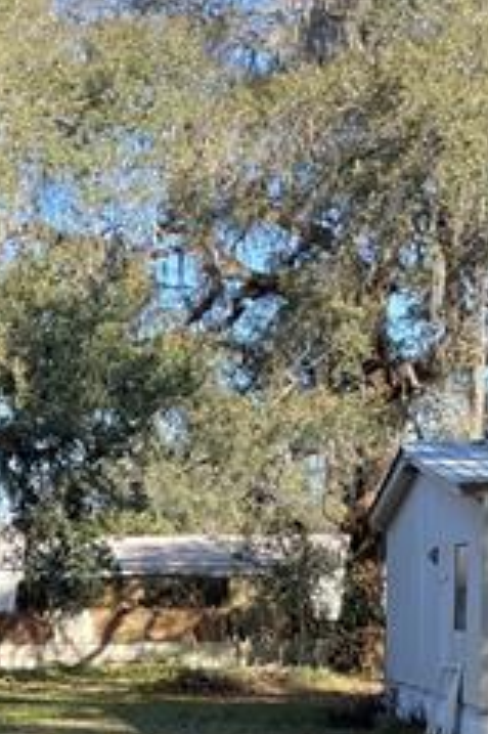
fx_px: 1771
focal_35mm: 87
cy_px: 703
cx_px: 6
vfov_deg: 22.6
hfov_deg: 15.4
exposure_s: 1/489
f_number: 1.6
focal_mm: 4.2
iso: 32
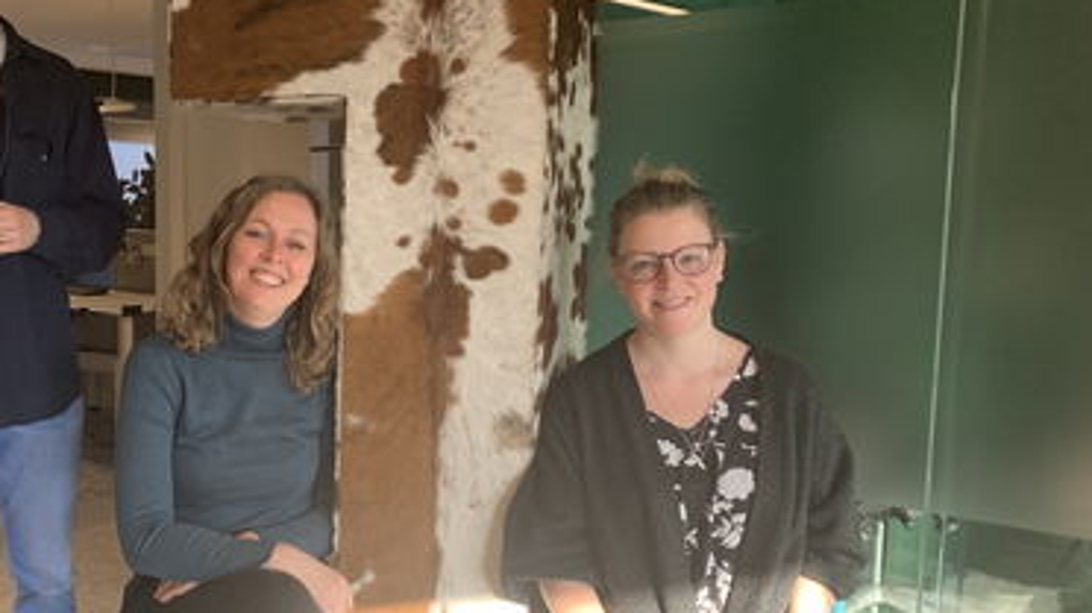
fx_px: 1245
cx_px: 311
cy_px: 375
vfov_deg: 27.6
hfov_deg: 46.1
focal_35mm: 43
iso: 64
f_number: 1.8
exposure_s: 1/121
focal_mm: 4.25
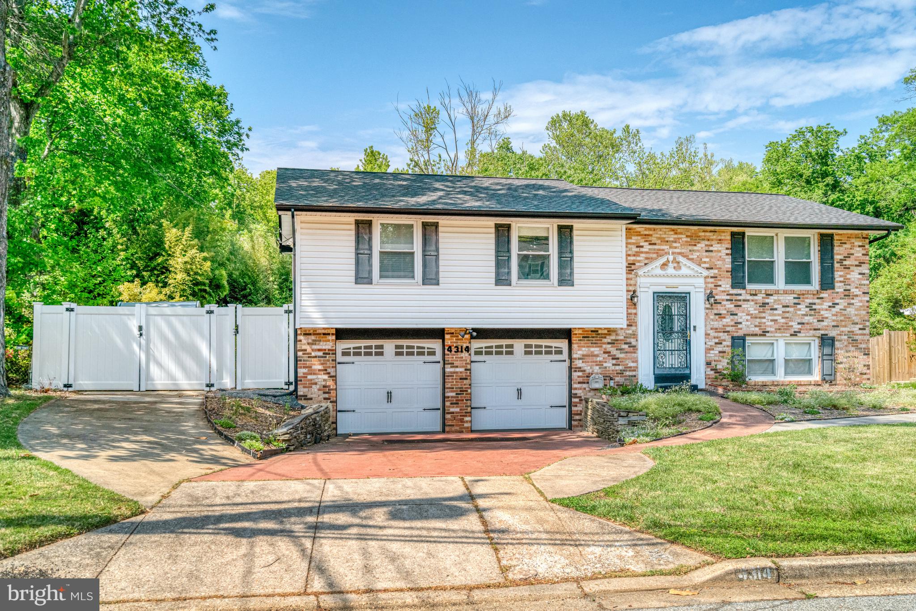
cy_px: 306
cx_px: 458
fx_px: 763
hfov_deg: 61.9
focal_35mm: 30
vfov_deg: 43.6
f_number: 8
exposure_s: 1/3200
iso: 1250
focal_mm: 30
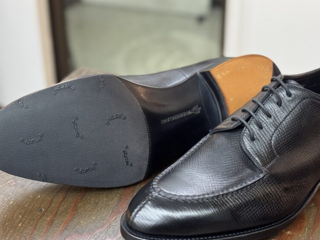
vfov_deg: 22.2
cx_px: 187
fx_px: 610
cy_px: 142
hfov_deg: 29.3
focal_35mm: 66
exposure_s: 1/60
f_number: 1.78
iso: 250
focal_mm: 6.76
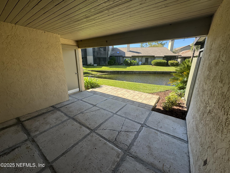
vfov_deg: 85.7
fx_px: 93
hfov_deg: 102.1
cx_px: 115
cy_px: 86
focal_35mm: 14
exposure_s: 1/615
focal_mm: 2.22
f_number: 2.2
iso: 40
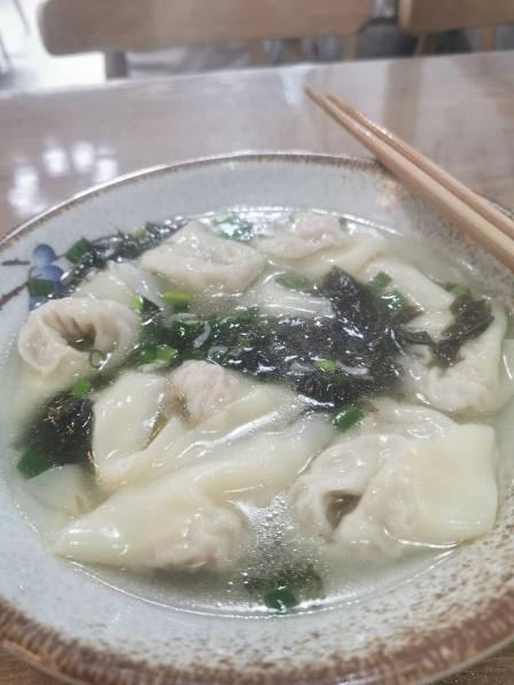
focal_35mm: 27
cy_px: 342
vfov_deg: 65.3
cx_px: 257
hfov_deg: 51.4
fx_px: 534
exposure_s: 1/50
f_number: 1.8
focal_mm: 5.58
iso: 200
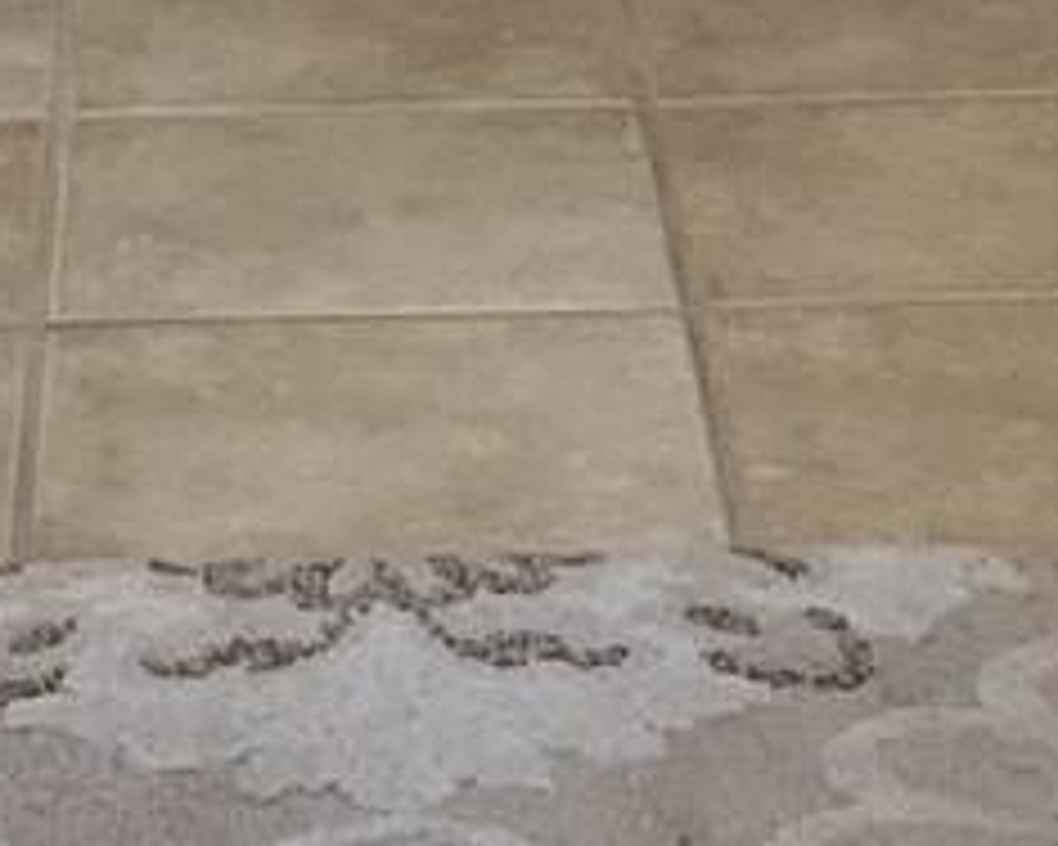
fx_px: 6043
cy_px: -918
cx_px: 441
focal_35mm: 193
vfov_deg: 7.6
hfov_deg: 10.0
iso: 64
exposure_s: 1/60
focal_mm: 3
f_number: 1.8
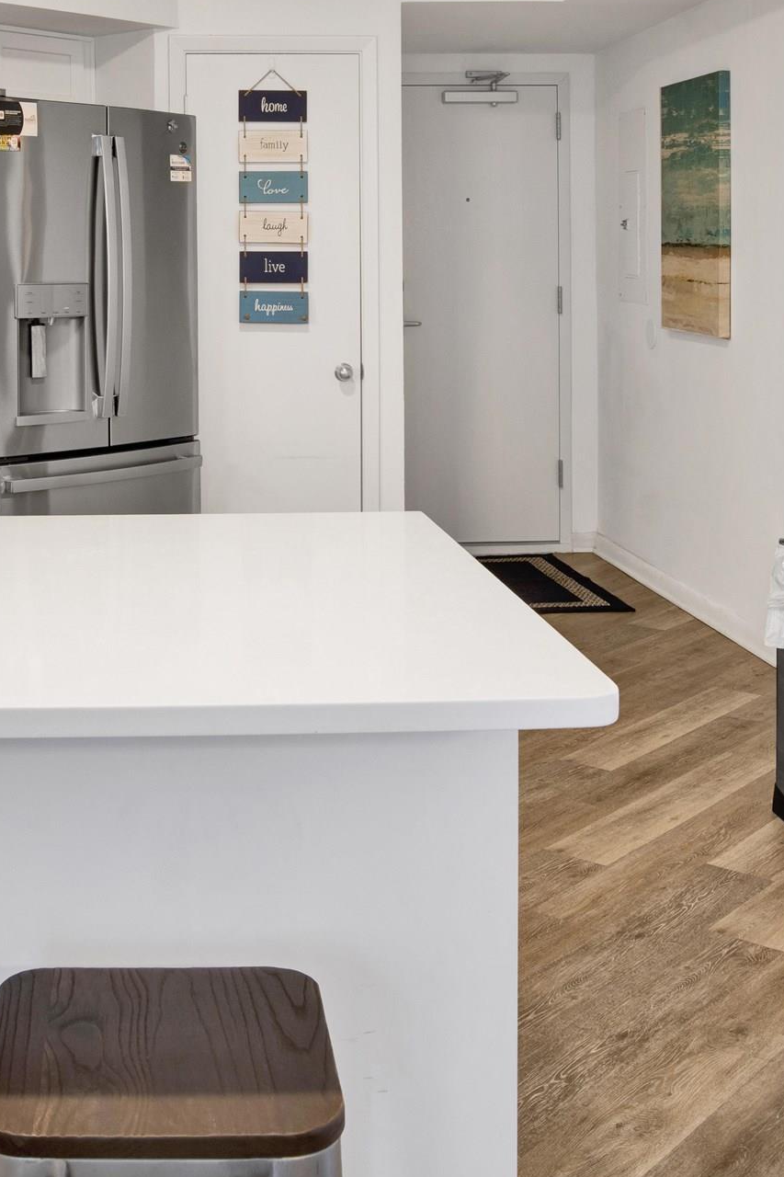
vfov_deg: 39.8
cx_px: 179
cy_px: 269
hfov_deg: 27.6
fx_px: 1568
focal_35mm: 48
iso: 200
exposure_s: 1/5
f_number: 11
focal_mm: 20
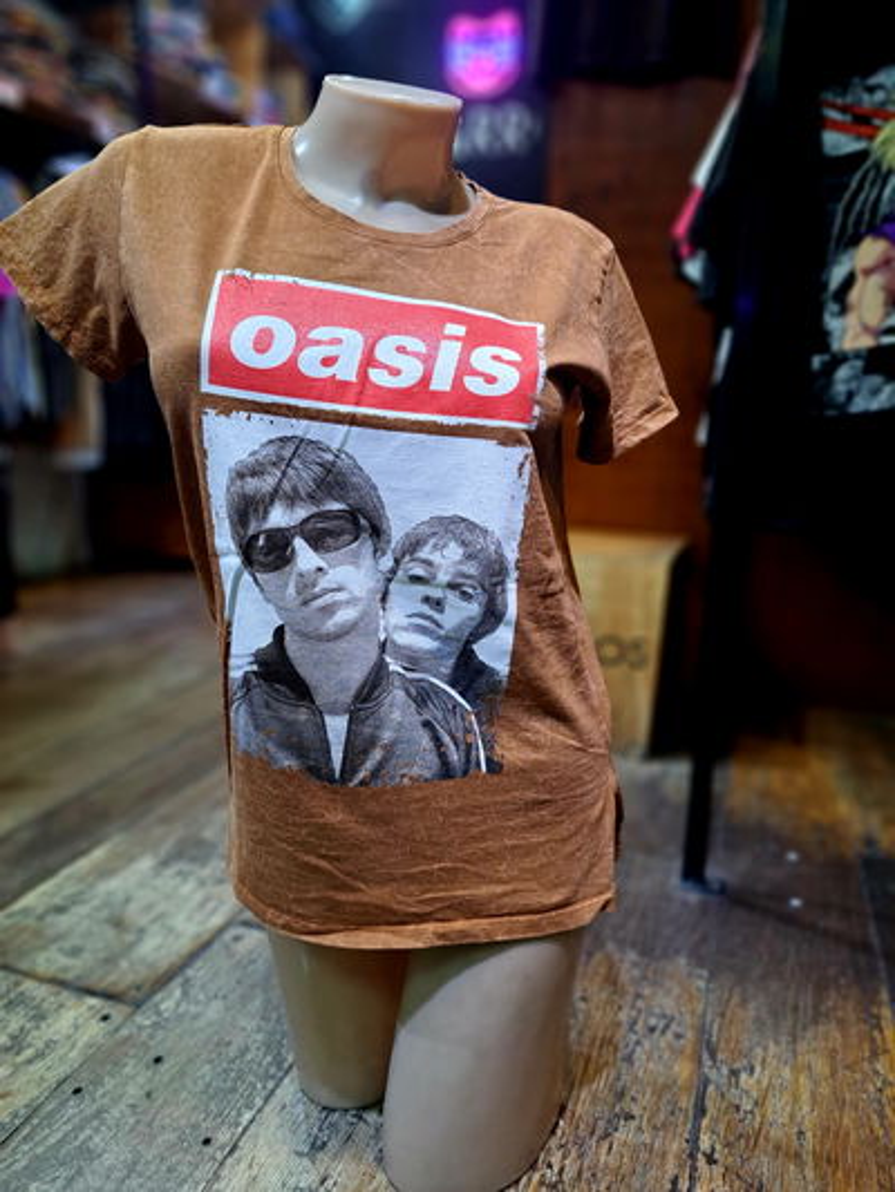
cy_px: 596
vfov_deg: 71.6
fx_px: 827
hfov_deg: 56.8
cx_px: 448
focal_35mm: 24
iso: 100
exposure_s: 1/50
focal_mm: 5.23
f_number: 1.8
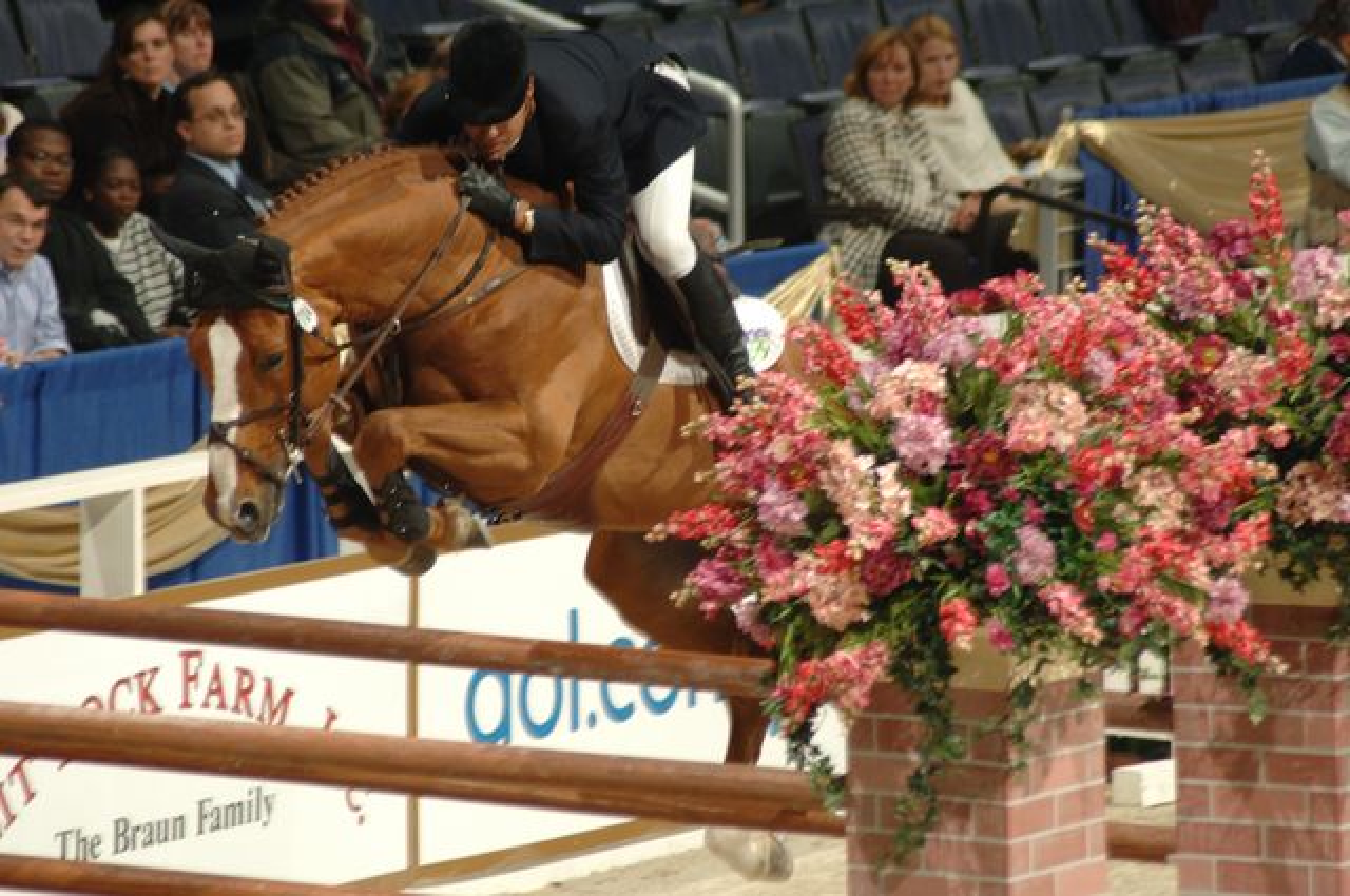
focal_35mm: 360
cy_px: 448
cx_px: 675
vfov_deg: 3.8
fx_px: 13483
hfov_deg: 5.7
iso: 400
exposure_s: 1/250
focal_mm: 240
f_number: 5.6
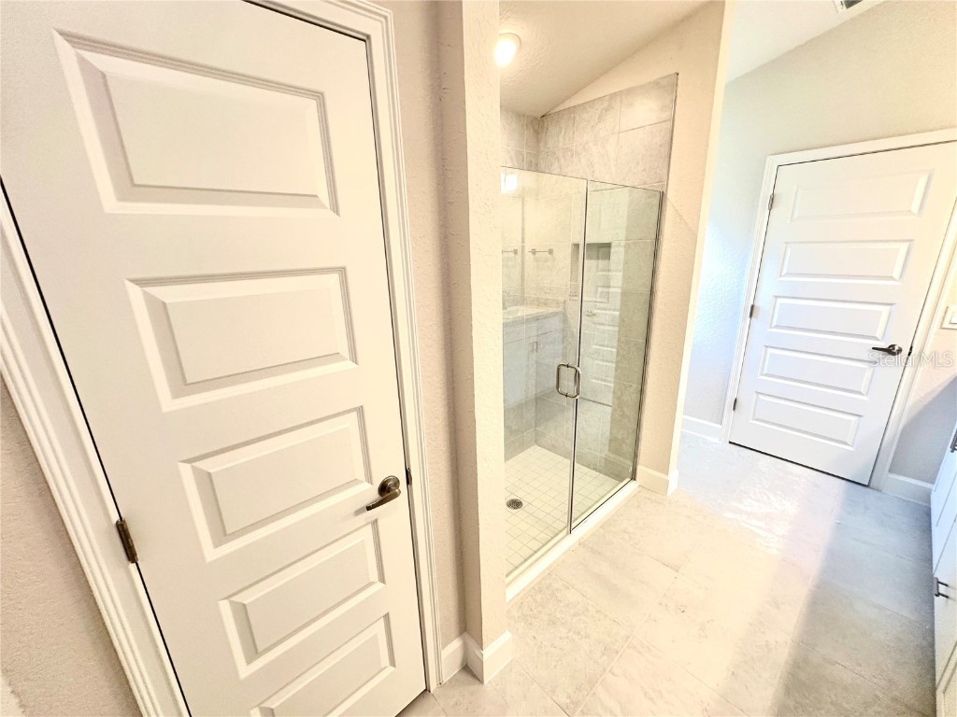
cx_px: 478
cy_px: 358
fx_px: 387
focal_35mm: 14
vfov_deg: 85.7
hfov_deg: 102.1
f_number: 2.2
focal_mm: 2.22
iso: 200
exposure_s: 1/120
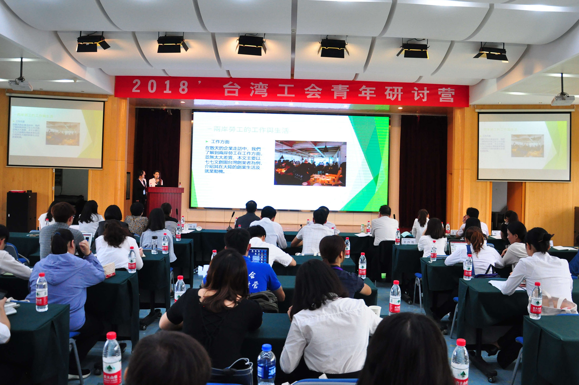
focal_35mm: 27
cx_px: 290
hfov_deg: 67.4
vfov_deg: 47.9
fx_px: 434
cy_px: 192
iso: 1000
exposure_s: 1/160
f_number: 3.5
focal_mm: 18
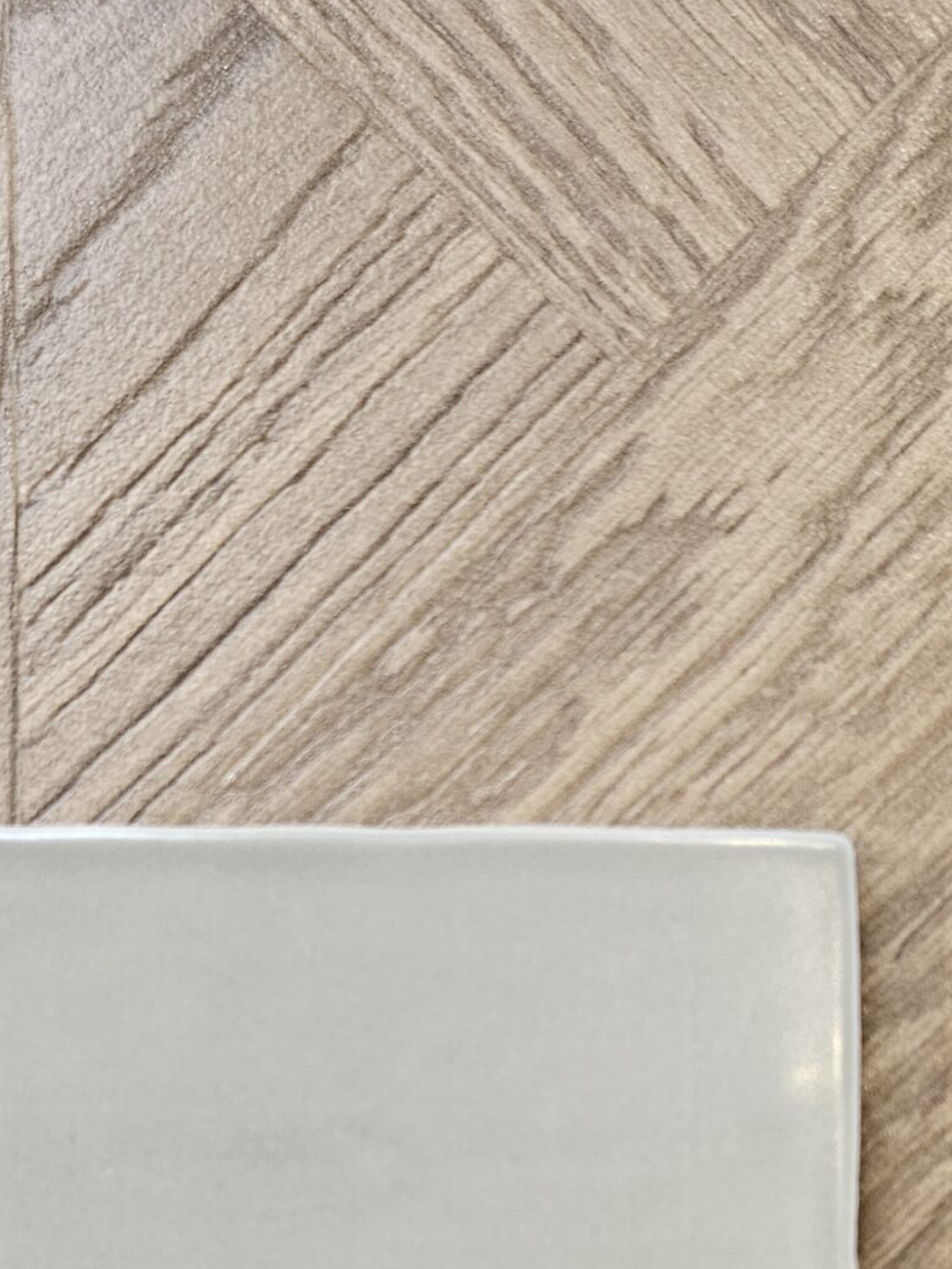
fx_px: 2052
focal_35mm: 56
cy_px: 1133
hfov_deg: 26.1
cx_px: 477
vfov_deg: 32.7
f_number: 1.8
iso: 160
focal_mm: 5.4
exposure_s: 1/100
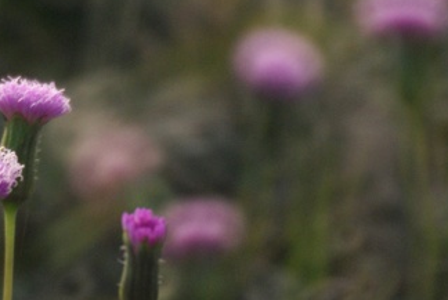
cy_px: 113
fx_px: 29521
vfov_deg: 0.6
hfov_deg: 0.9
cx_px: 25
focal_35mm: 2369
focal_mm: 500
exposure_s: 1/1000
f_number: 8
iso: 400
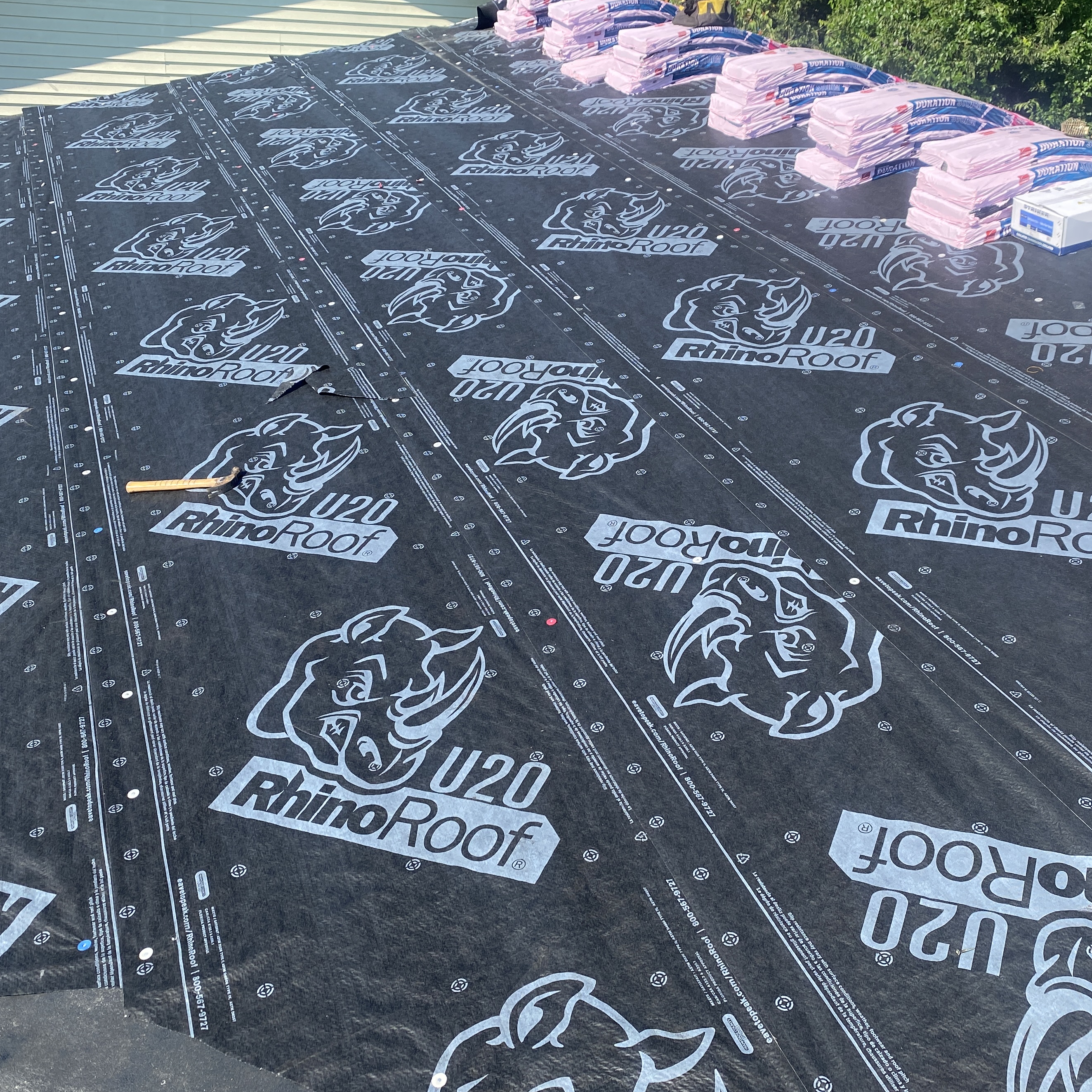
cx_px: 627
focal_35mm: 35
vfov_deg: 47.2
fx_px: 1249
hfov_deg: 47.1
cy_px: 534
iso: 32
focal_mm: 4.25
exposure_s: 1/1218
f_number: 1.8
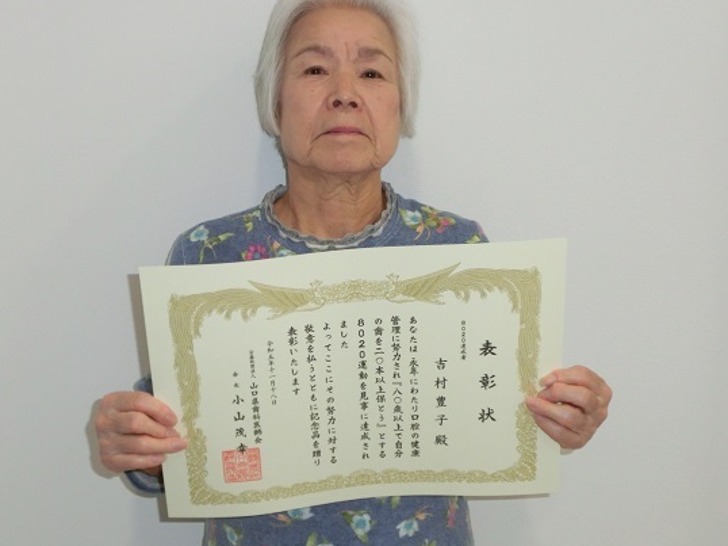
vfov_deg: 30.2
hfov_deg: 39.6
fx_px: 1009
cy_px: 236
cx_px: 321
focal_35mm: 48
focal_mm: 7.4
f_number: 4.4
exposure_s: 1/60
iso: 400
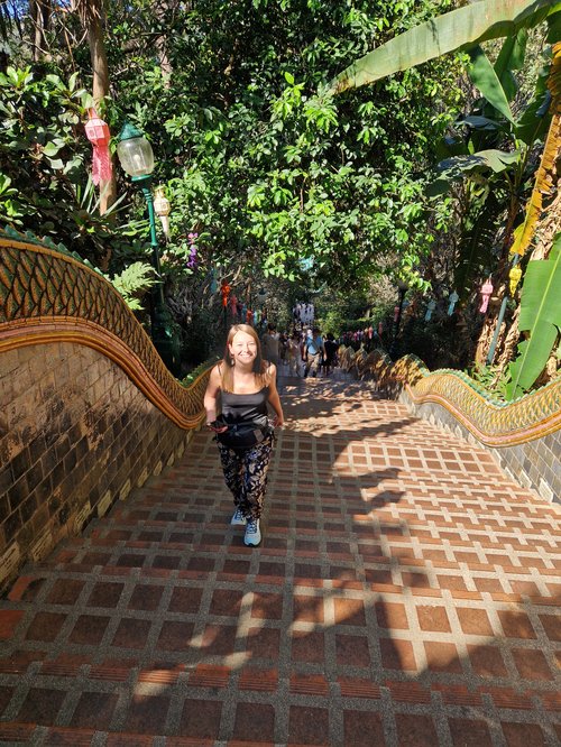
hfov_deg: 58.9
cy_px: 374
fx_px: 497
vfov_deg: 73.9
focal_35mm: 23
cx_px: 280
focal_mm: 5.4
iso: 50
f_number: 1.8
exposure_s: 1/520
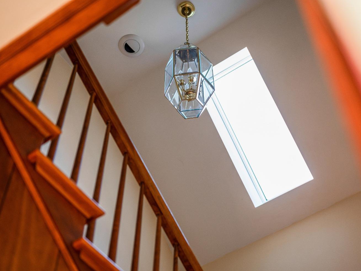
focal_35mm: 55
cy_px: 136
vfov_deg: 26.6
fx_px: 573
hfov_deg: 34.9
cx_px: 194
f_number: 2.2
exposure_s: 1/320
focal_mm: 50
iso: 800
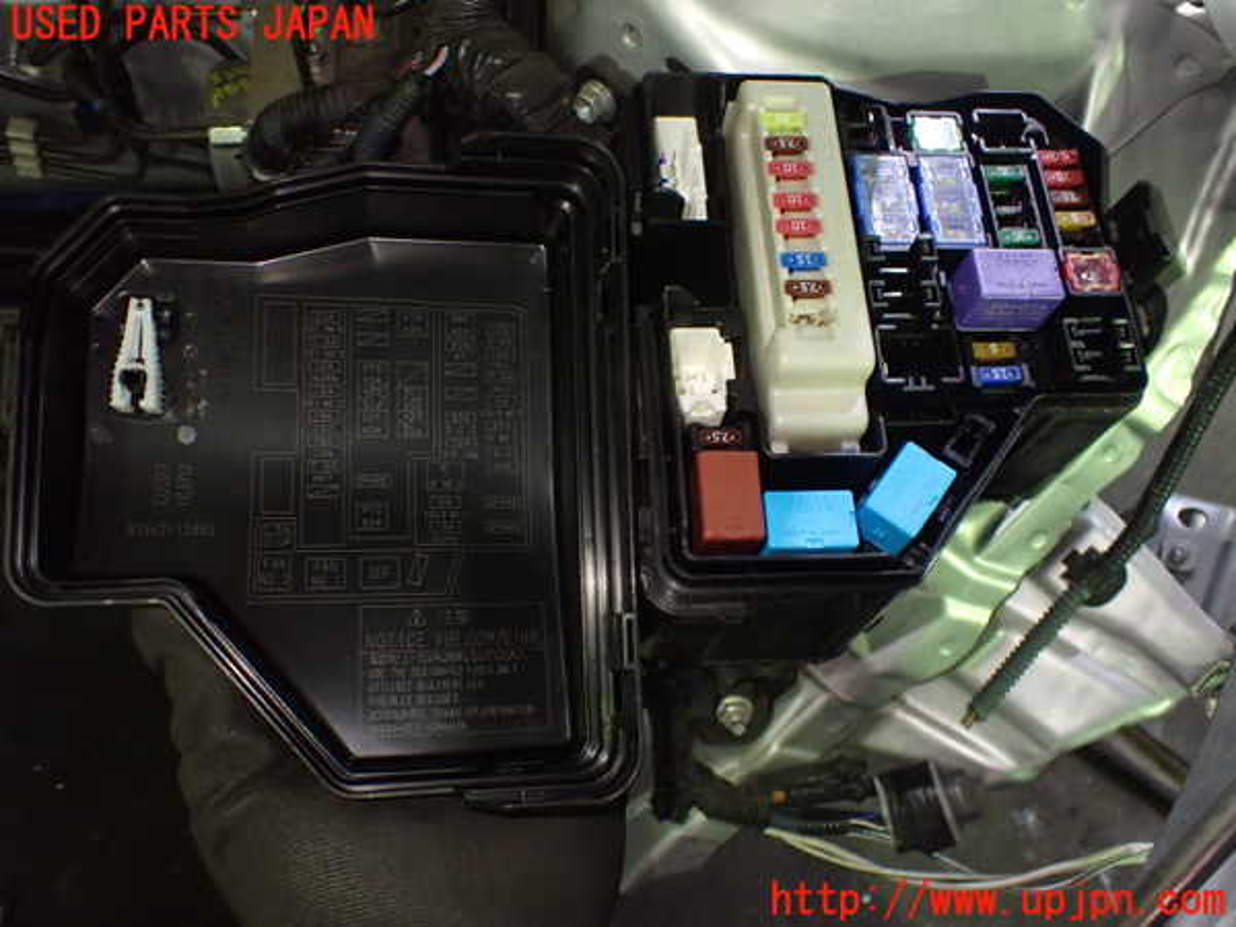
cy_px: 464
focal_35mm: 30
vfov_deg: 46.8
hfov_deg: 60.0
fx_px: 1071
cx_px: 618
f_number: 2.3
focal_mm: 5.4
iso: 800
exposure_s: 1/60
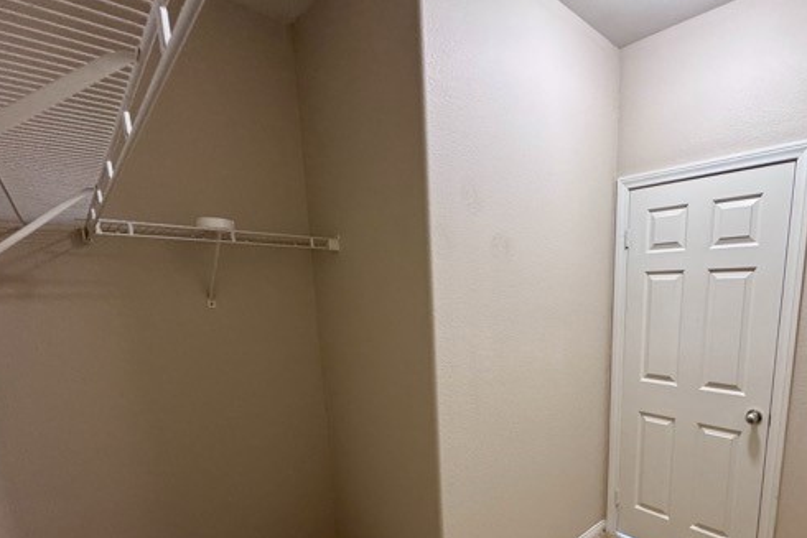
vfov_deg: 62.6
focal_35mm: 19
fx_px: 426
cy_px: 369
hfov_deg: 84.7
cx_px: 519
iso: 250
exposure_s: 1/60
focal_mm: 2.22
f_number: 2.2
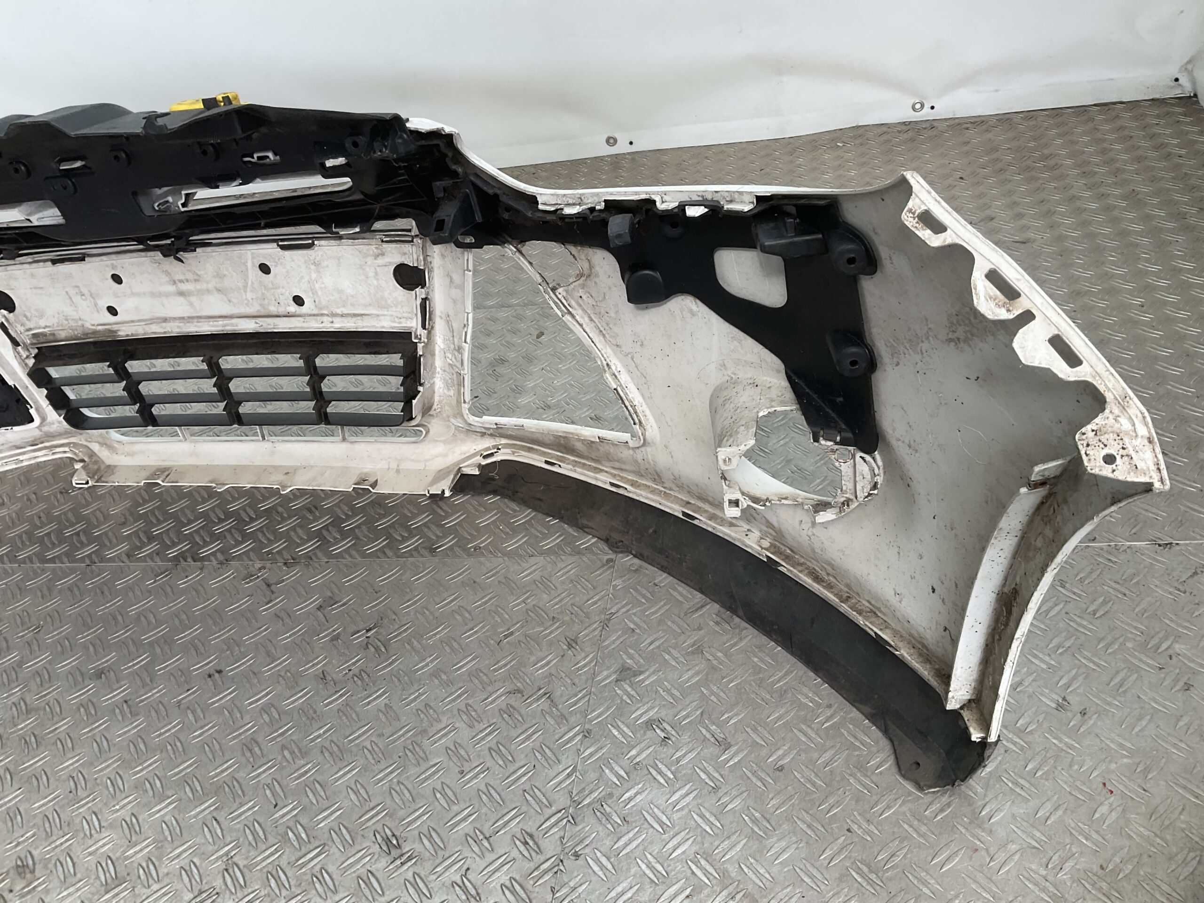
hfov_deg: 61.7
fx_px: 1009
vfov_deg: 48.2
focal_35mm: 29
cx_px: 602
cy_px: 452
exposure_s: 1/134
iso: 16
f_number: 1.8
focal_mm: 3
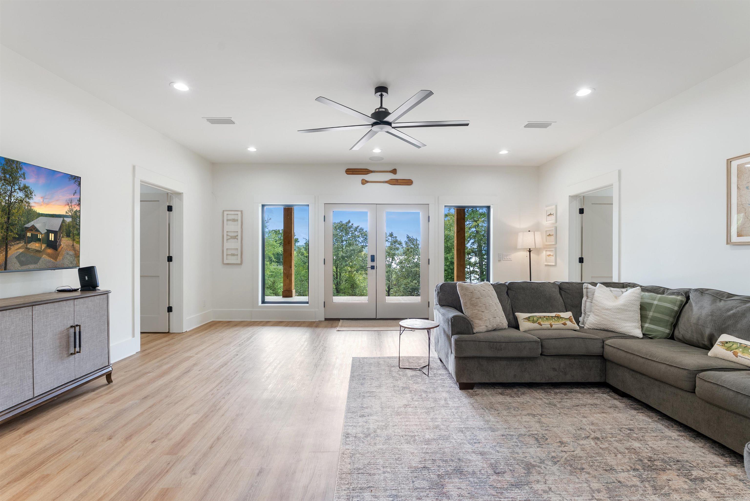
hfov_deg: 96.7
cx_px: 375
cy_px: 250
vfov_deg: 73.8
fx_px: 333
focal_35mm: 16
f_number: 9
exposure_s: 1/5
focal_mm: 16
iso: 250
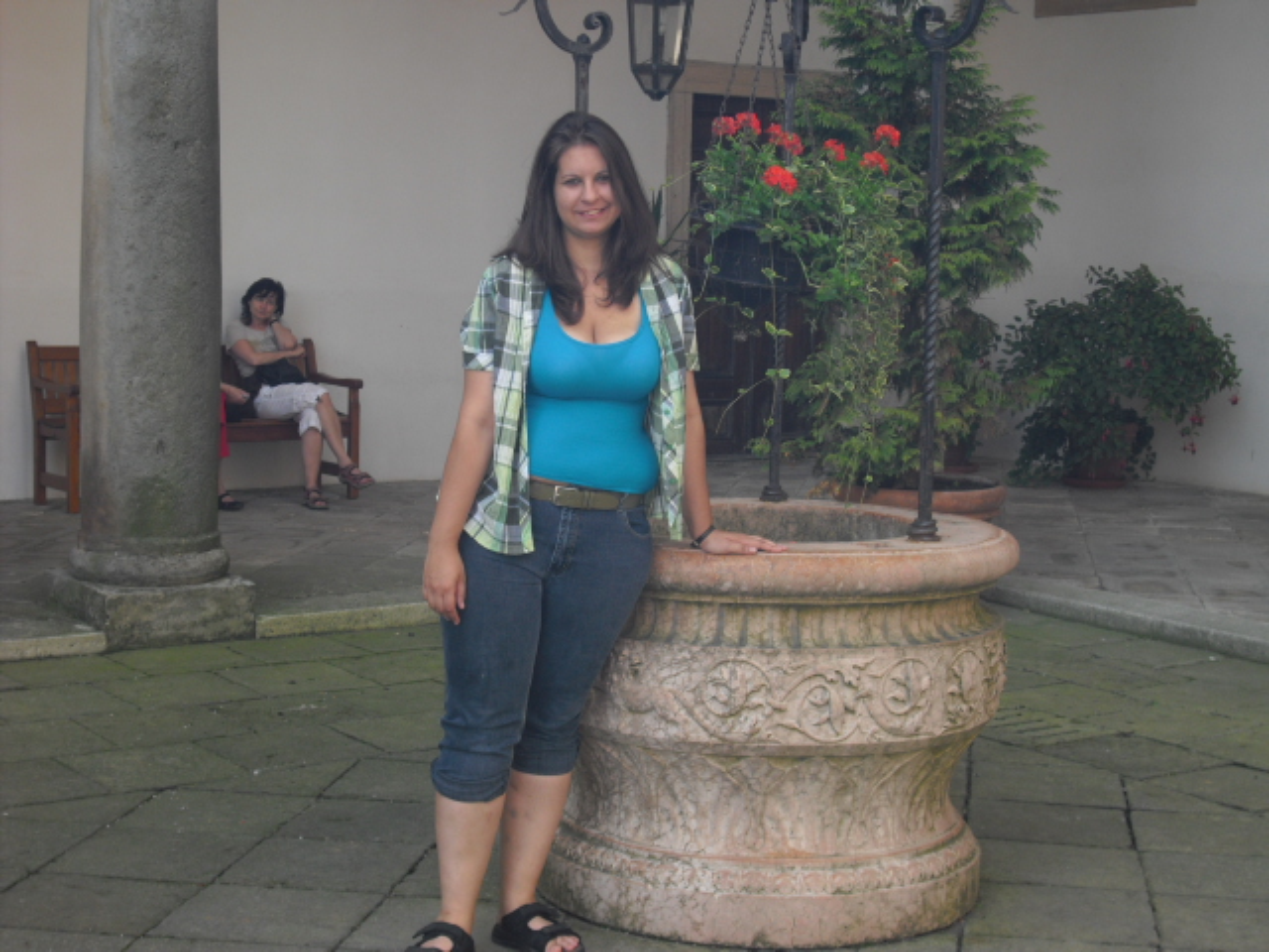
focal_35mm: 65
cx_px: 634
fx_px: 2383
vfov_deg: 22.6
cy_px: 476
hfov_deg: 29.8
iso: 64
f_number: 3.8
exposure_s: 1/125
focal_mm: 10.7
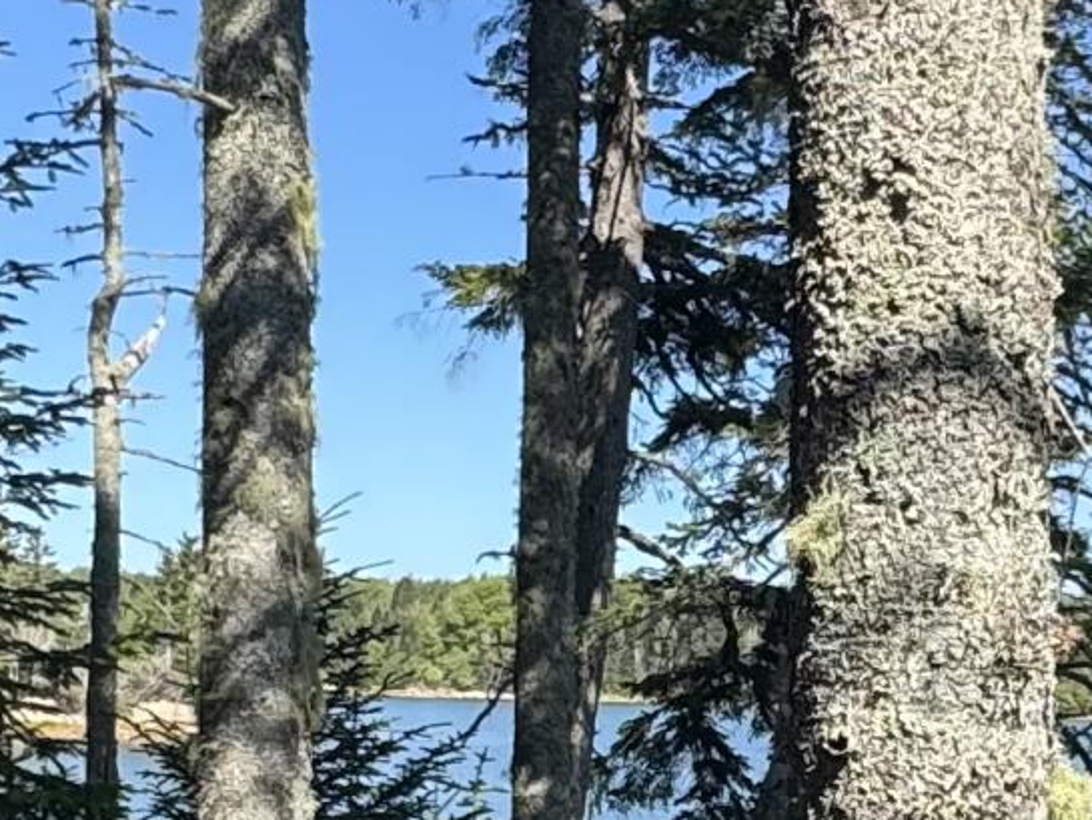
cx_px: 876
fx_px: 2430
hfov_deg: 24.9
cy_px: 790
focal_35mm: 77
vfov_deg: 18.7
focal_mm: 2.22
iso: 50
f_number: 2.2
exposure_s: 1/1094
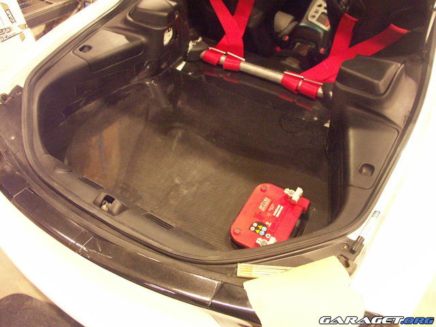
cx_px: 218
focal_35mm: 28
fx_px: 353
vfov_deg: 49.7
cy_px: 164
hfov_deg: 63.4
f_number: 2.8
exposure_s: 1/15
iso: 800
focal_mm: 7.21
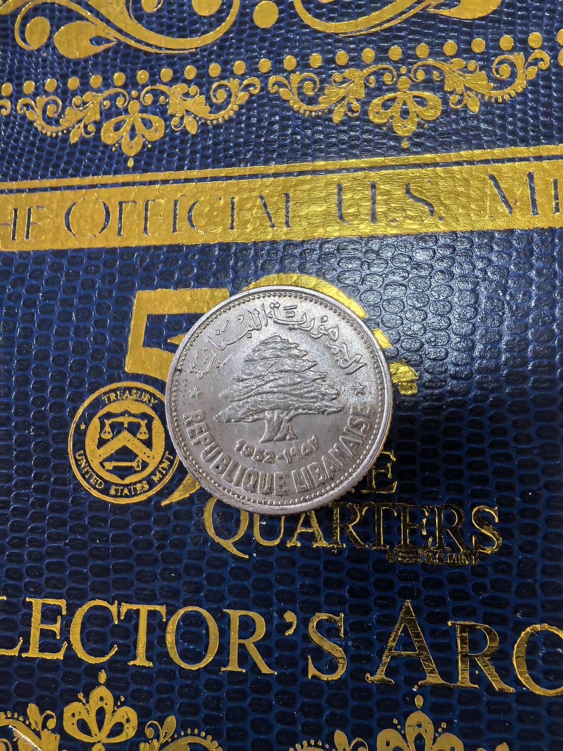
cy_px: 376
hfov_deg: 56.8
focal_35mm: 24
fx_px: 520
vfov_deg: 71.6
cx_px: 282
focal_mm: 1.68
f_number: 2.2
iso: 160
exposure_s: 1/33.3
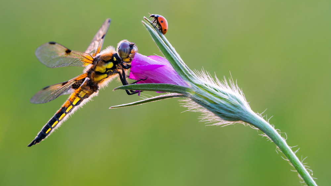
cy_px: 97
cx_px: 166
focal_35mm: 189
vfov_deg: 6.4
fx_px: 1659
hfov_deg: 11.4
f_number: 13
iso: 400
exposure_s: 1/8
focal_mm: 180
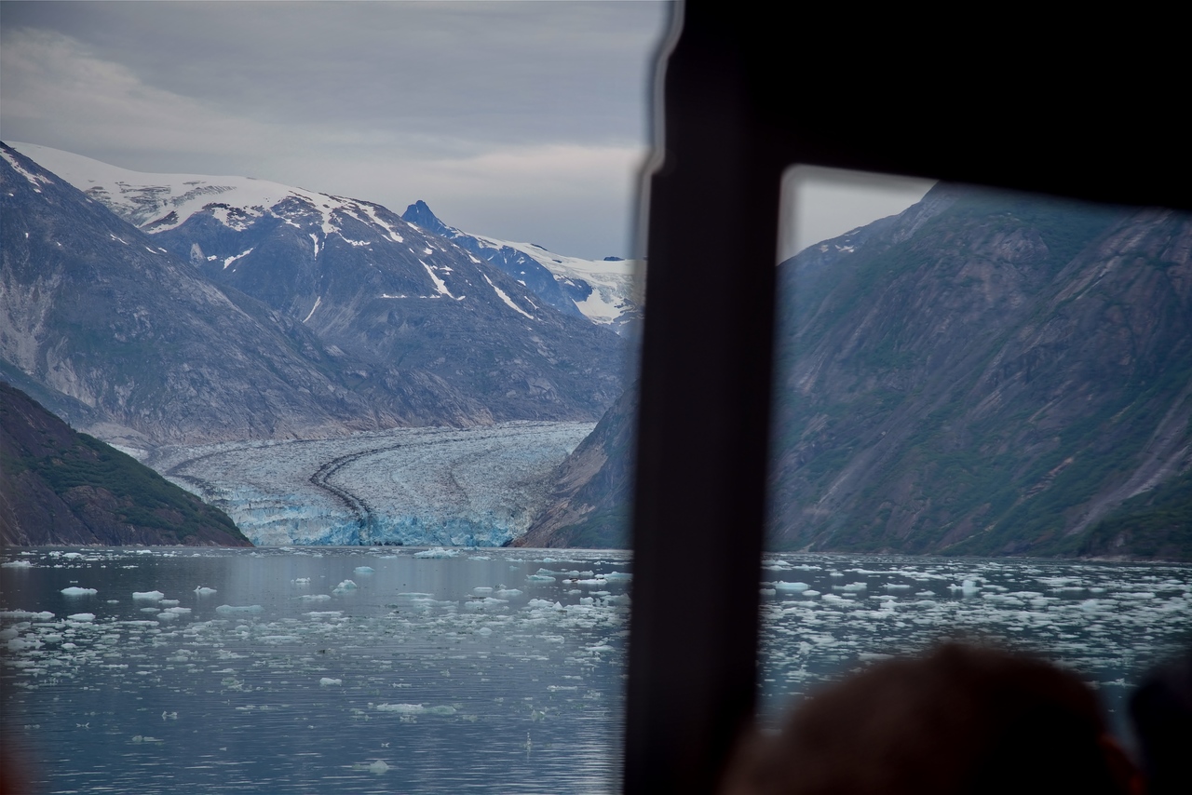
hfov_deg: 17.1
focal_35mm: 120
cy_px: 398
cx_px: 596
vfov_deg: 11.4
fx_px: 3974
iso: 100
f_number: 7.1
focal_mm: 120
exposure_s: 1/250
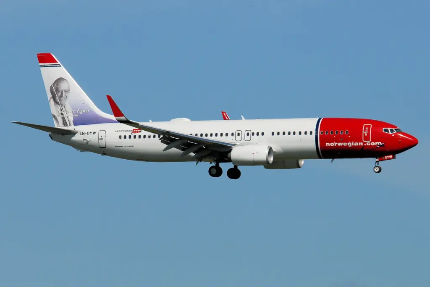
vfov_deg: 3.1
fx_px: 5375
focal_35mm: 450
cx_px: 215
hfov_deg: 4.6
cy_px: 144
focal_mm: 300
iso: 200
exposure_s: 1/1600
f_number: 8
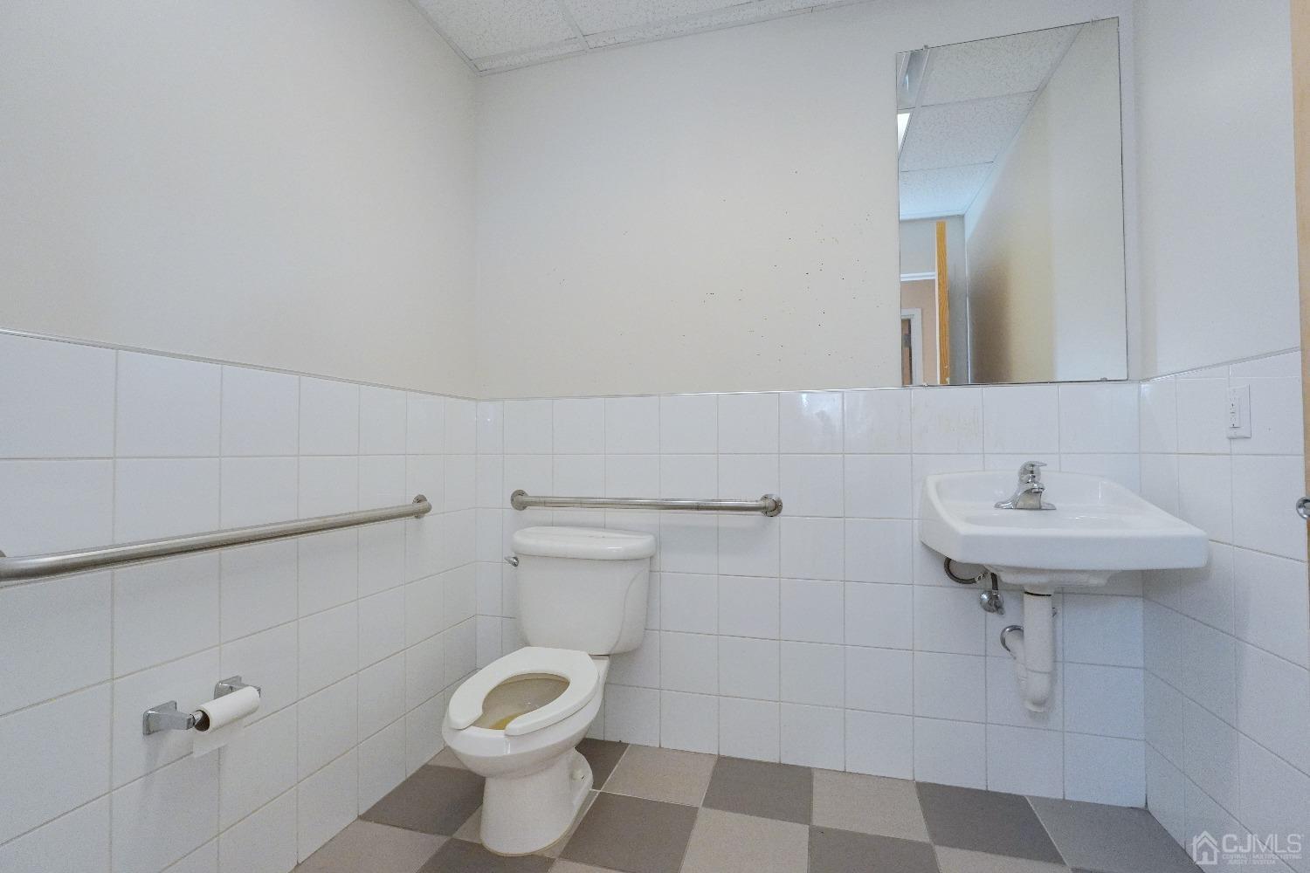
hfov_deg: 95.0
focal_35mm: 16
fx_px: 600
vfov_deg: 72.1
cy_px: 436
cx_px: 655
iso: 1600
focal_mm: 11
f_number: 4
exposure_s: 1/160
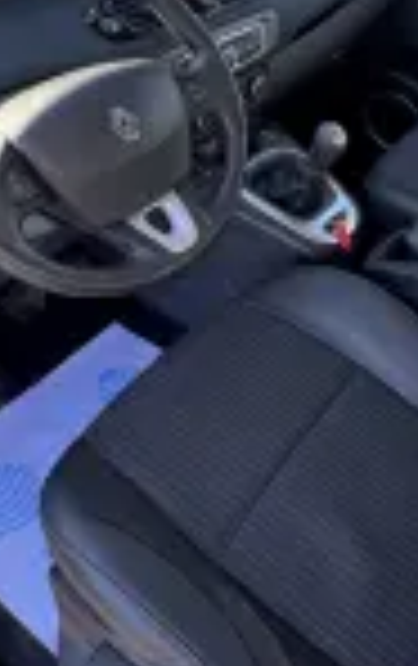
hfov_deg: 33.7
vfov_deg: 52.1
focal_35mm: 36
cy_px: 184
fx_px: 654
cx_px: 369
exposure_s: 1/99
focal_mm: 2.22
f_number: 2.2
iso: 100
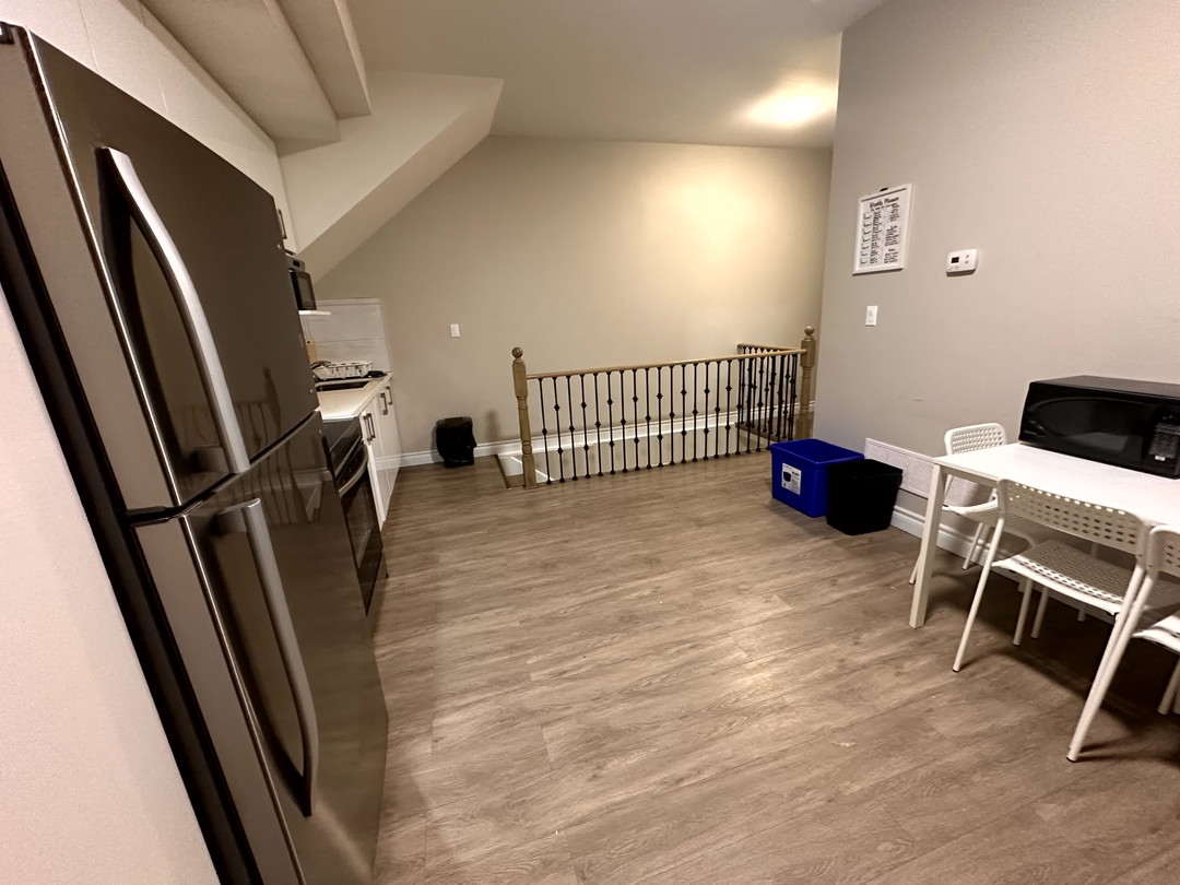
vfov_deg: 85.7
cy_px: 442
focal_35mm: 14
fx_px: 477
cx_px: 590
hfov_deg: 102.1
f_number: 2.2
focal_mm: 2.22
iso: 640
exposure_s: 1/60
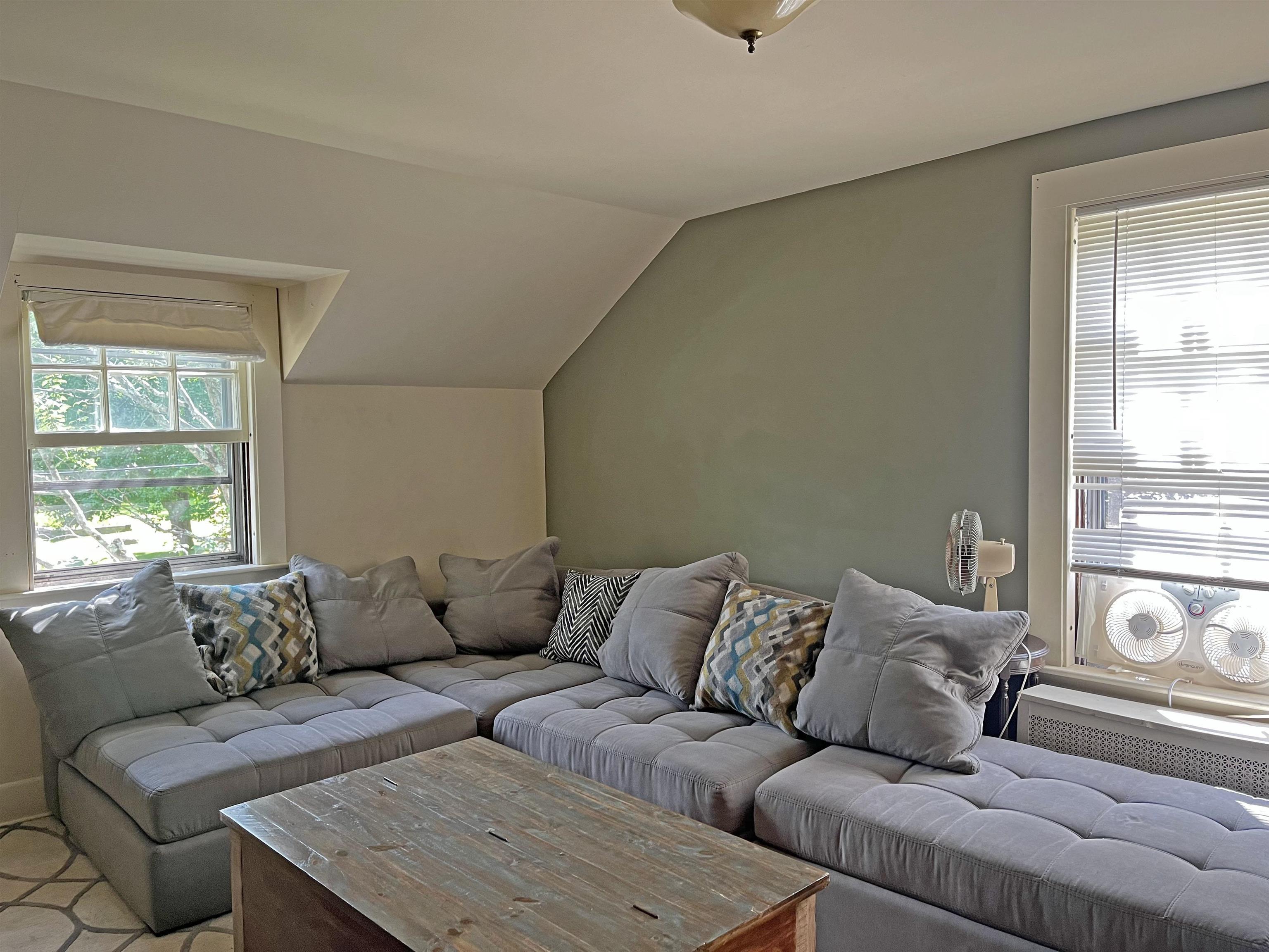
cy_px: 476
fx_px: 953
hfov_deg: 67.3
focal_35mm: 26
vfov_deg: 53.1
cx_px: 634
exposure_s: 1/79
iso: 125
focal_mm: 5.1
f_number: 1.6
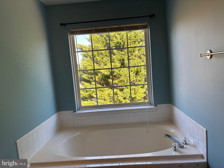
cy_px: 84
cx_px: 112
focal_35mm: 26
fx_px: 168
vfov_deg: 53.1
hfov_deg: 67.3
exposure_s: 1/120
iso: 32
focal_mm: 5.96
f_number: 1.6
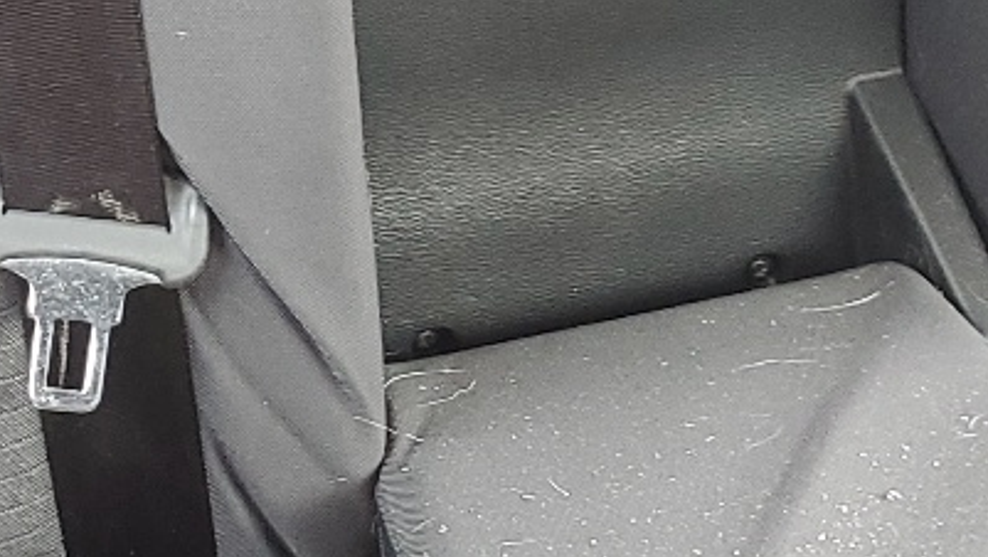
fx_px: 2962
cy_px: -79
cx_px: 269
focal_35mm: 113
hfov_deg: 18.8
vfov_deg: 10.6
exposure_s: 1/60.2
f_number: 1.5
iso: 102
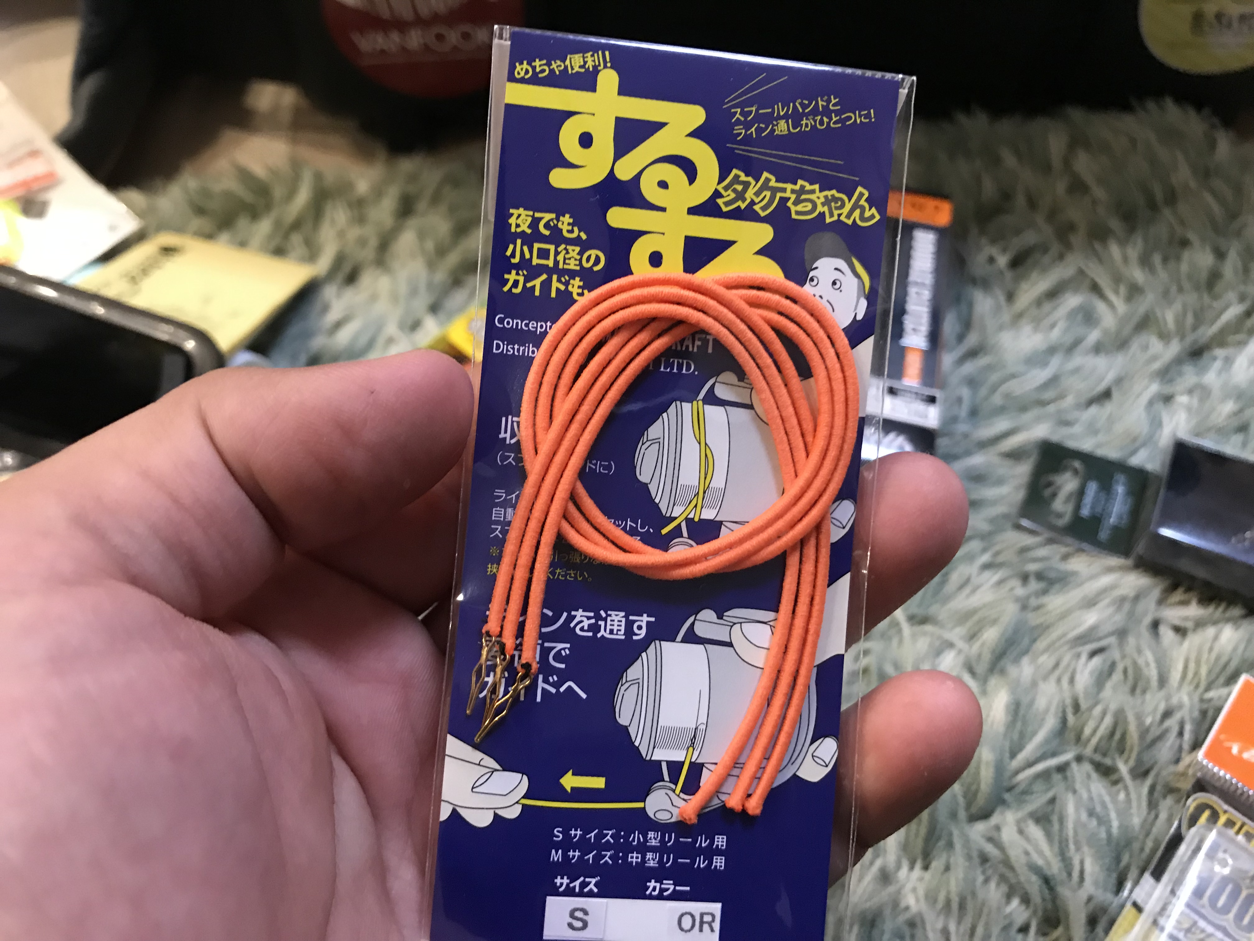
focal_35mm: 28
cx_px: 627
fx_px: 1014
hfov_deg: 63.4
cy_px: 470
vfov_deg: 49.7
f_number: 1.8
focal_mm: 3.99
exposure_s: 1/15
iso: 100
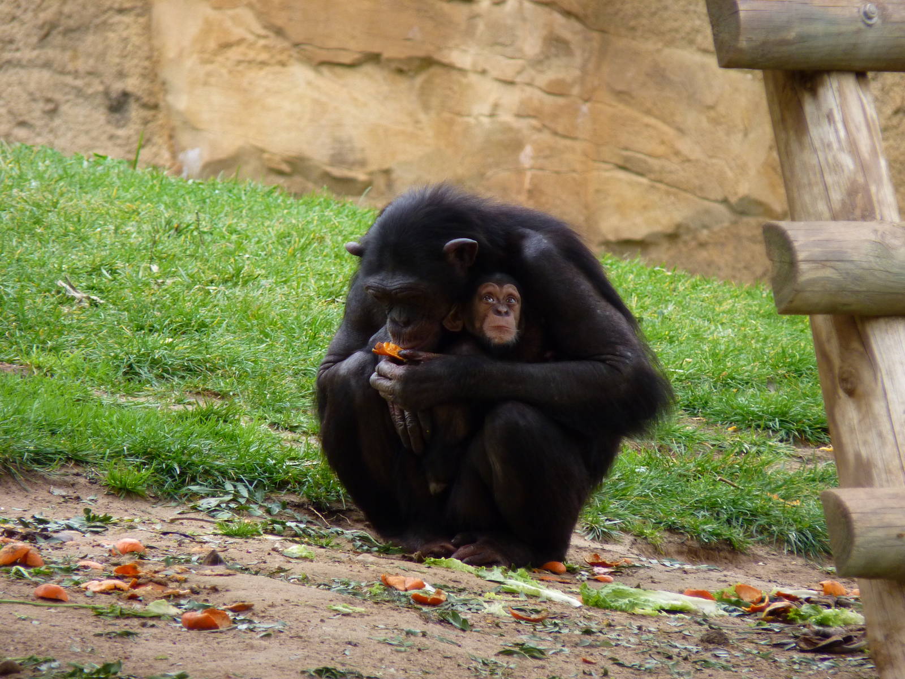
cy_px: 340
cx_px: 452
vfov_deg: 3.1
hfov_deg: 4.1
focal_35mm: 486
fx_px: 12706
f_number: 4.4
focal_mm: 86.4
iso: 200
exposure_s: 1/125
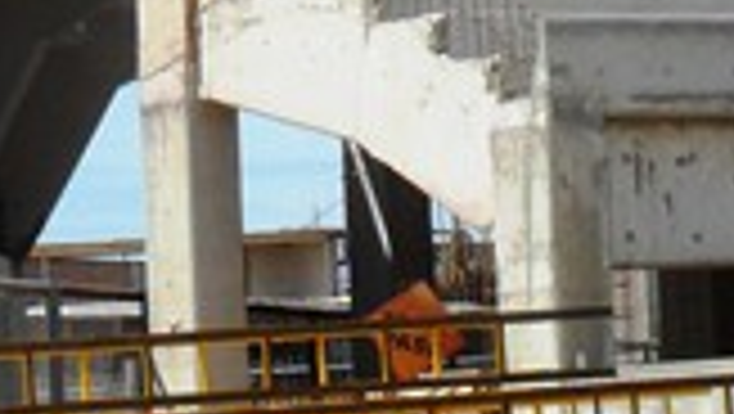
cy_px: 441
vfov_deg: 4.5
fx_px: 5240
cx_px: -189
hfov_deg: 7.9
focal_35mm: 269
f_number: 5.6
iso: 100
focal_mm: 11.2
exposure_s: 1/500
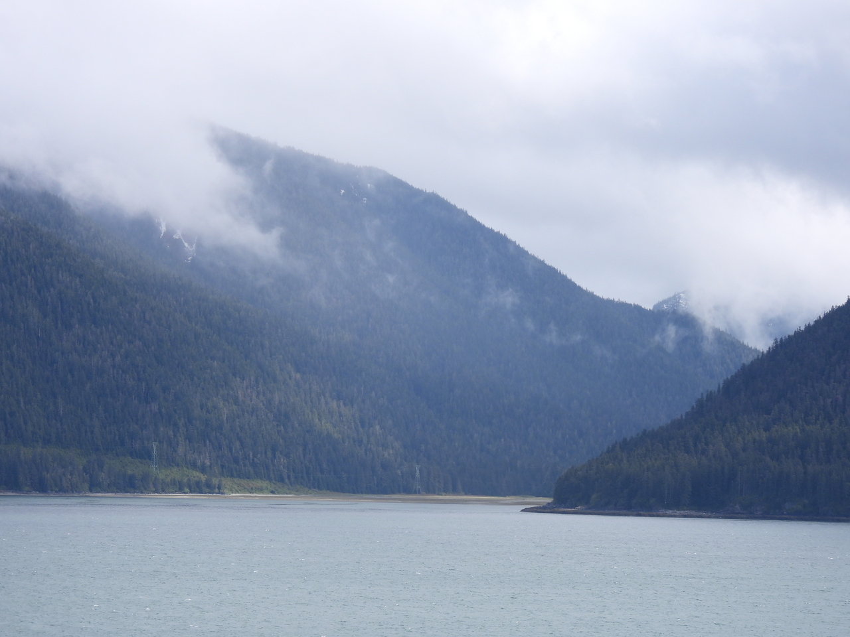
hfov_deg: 18.7
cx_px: 425
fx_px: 2578
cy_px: 318
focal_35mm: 105
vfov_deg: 14.1
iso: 100
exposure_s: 1/800
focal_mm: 18.7
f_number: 4
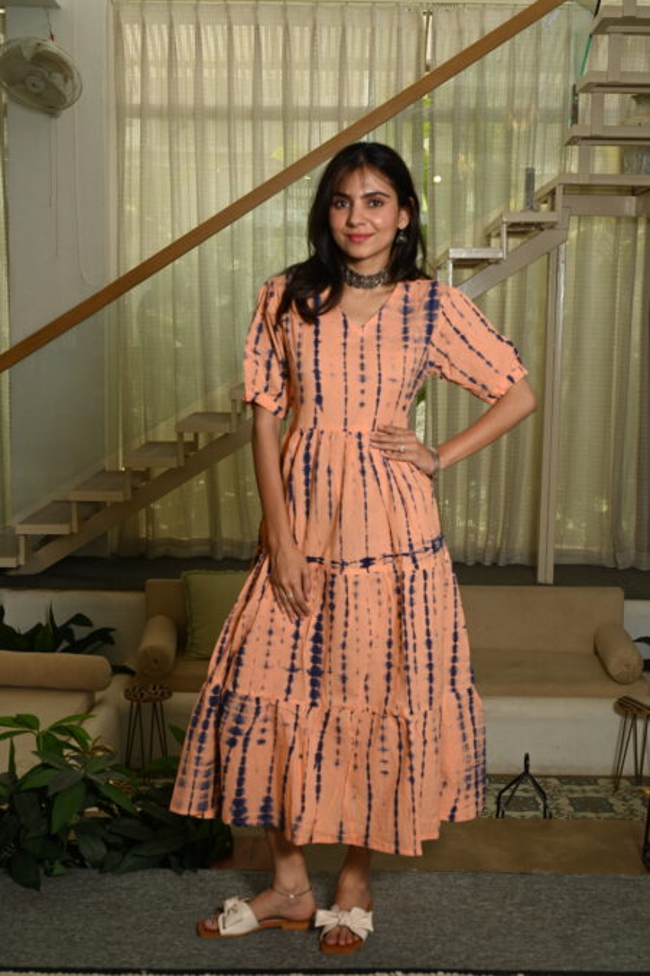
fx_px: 1193
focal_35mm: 44
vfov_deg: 44.5
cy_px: 488
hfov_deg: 30.5
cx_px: 325
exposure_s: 1/160
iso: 640
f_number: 9
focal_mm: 44
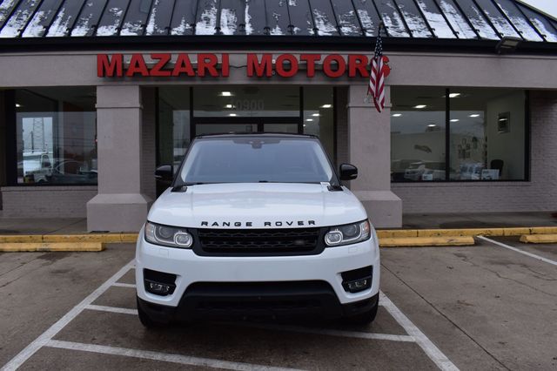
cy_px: 186
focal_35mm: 30
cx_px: 278
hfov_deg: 62.0
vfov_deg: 43.6
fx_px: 464
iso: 400
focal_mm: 20
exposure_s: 1/200
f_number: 10
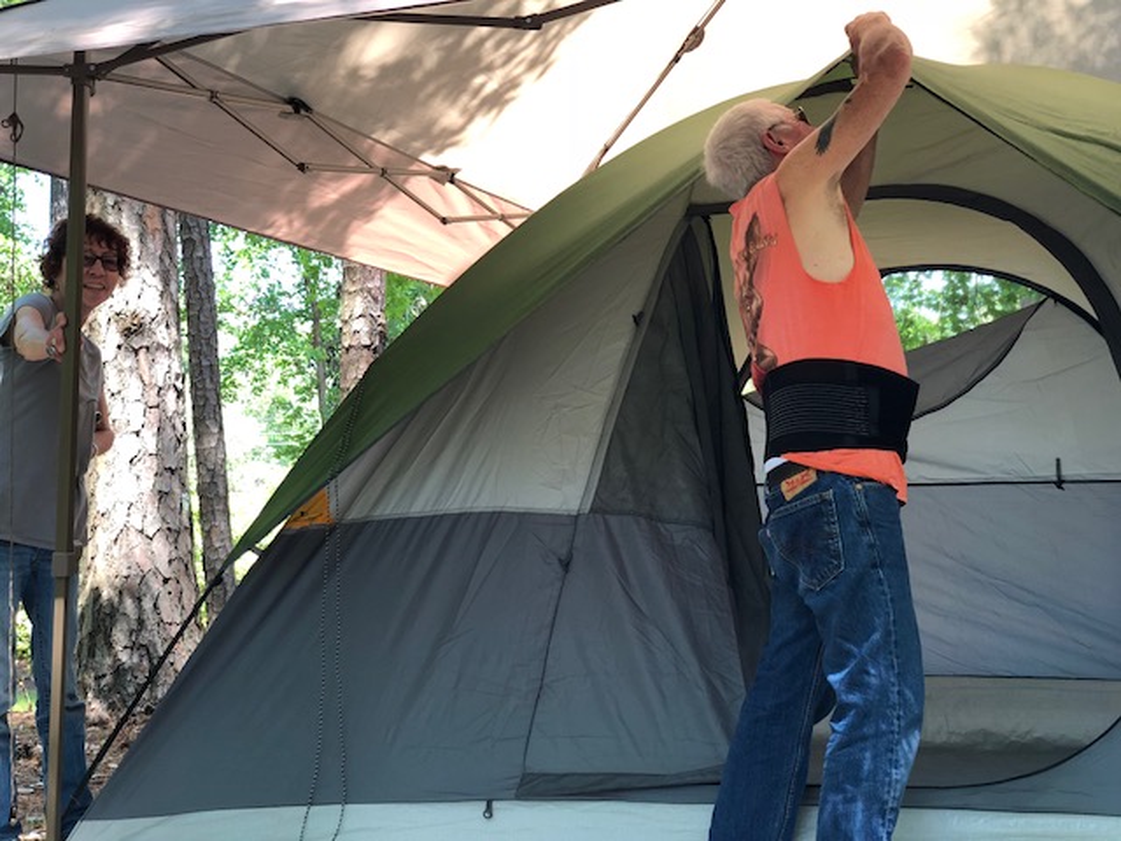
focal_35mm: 52
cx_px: 560
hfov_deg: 36.8
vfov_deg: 28.0
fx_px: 1684
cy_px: 420
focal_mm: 6
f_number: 2.4
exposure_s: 1/60
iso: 32
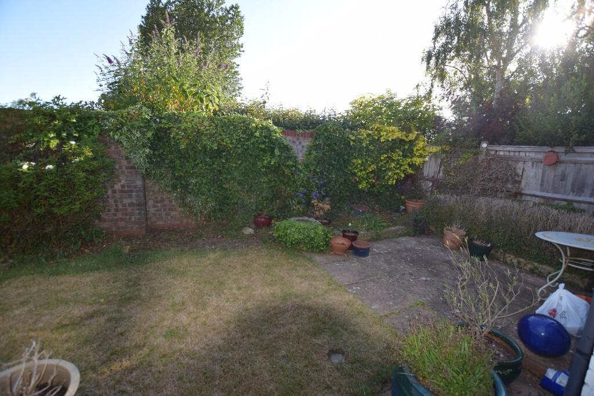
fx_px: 248
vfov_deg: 77.3
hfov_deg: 100.4
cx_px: 297
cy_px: 198
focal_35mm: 15
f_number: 4
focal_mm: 10
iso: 100
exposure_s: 1/200
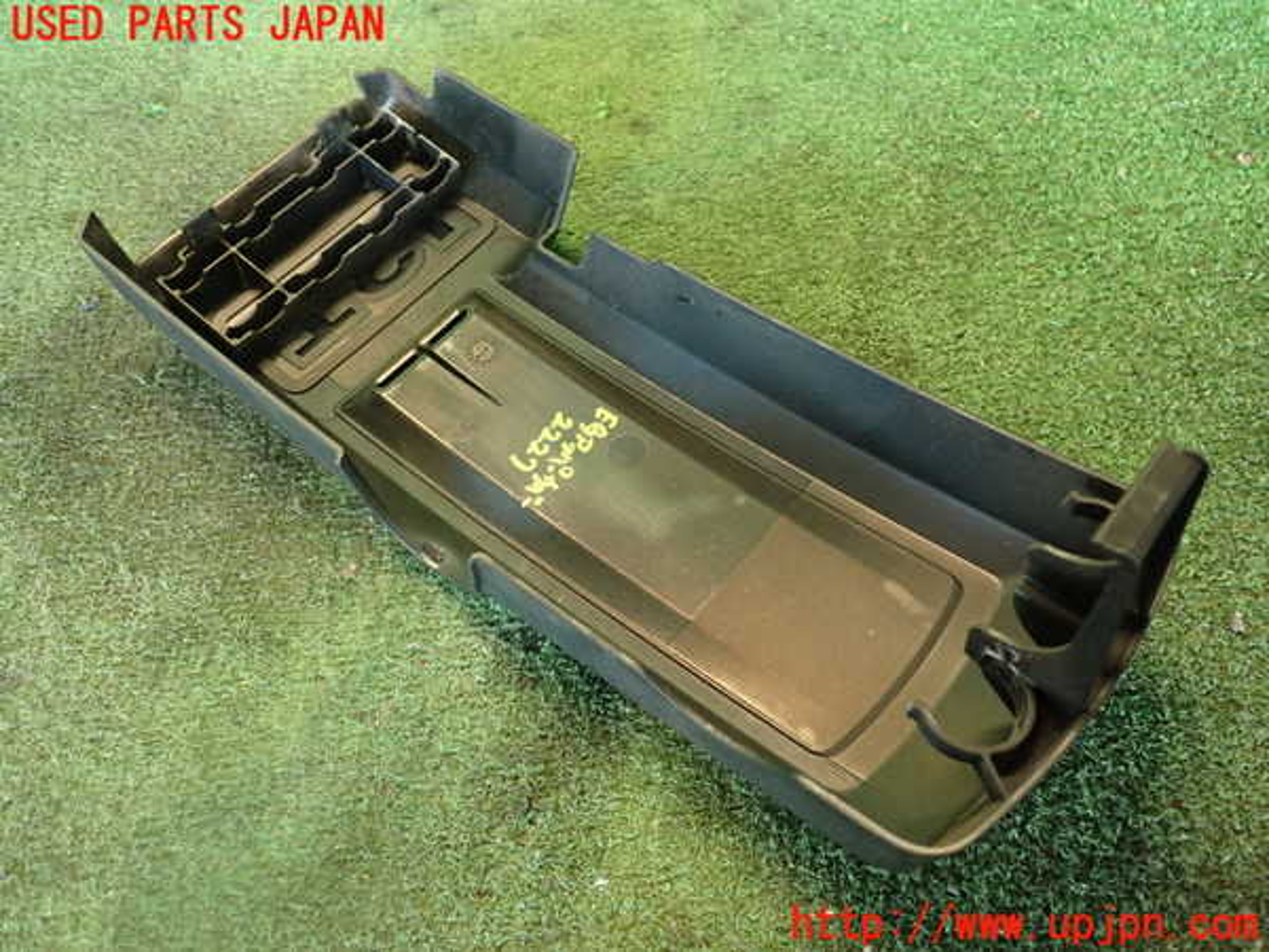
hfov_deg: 56.8
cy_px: 476
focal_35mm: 32
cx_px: 634
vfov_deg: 44.2
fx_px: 1173
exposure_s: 1/30
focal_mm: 5.79
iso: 500
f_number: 2.4
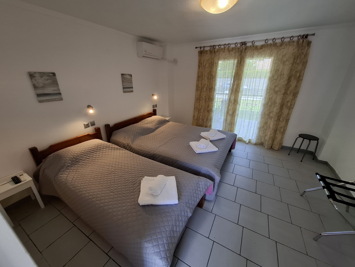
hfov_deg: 106.2
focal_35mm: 13
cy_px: 134
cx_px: 178
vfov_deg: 89.9
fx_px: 133
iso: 64
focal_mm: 1.74
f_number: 2.2
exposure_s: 1/50
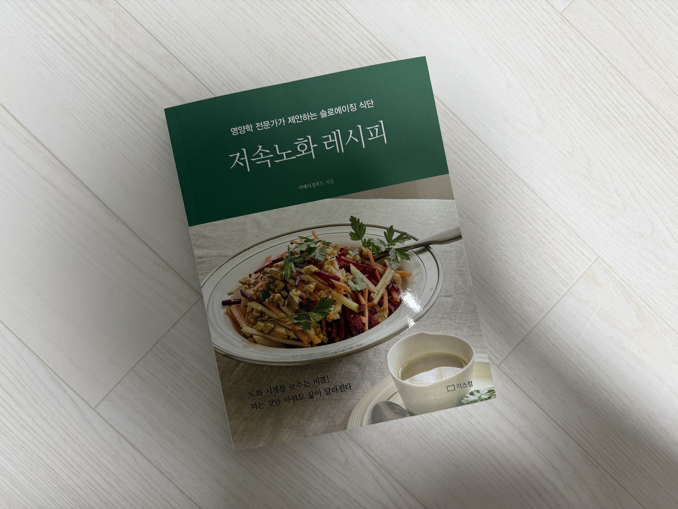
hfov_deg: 71.6
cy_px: 254
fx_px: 470
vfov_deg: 56.8
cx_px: 339
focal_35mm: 24
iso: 125
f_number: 1.78
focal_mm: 6.76
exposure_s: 1/60
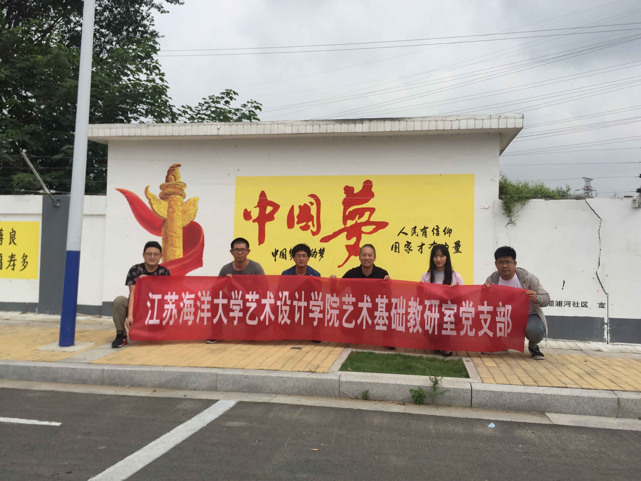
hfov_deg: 61.7
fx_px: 537
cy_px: 240
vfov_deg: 48.2
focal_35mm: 29
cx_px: 320
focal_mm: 4.15
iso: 32
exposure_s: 1/2475
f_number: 2.2
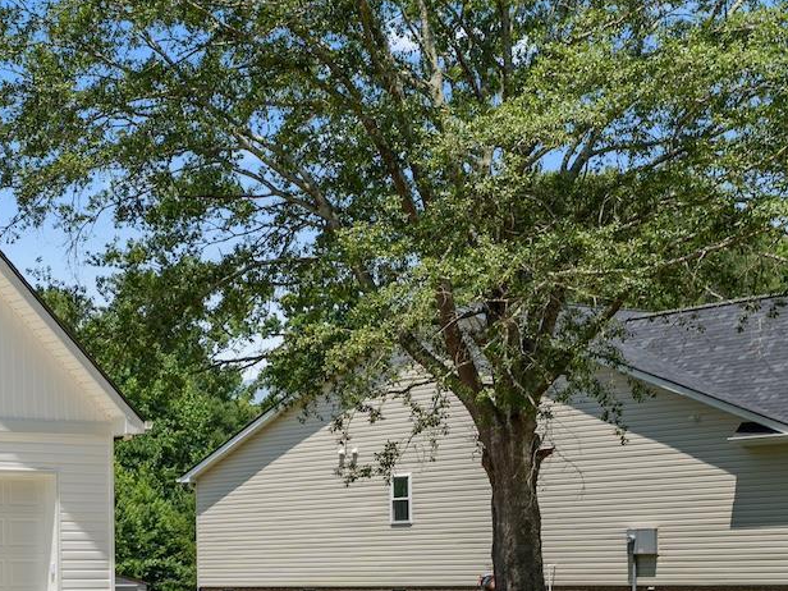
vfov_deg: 19.7
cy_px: 556
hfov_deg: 21.9
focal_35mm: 73
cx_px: -408
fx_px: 1662
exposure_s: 1/50
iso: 100
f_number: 5.6
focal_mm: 24
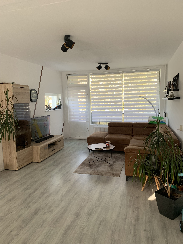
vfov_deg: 67.3
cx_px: 92
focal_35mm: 26
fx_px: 183
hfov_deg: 53.1
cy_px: 122
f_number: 1.8
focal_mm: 4.25
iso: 64
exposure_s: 1/121
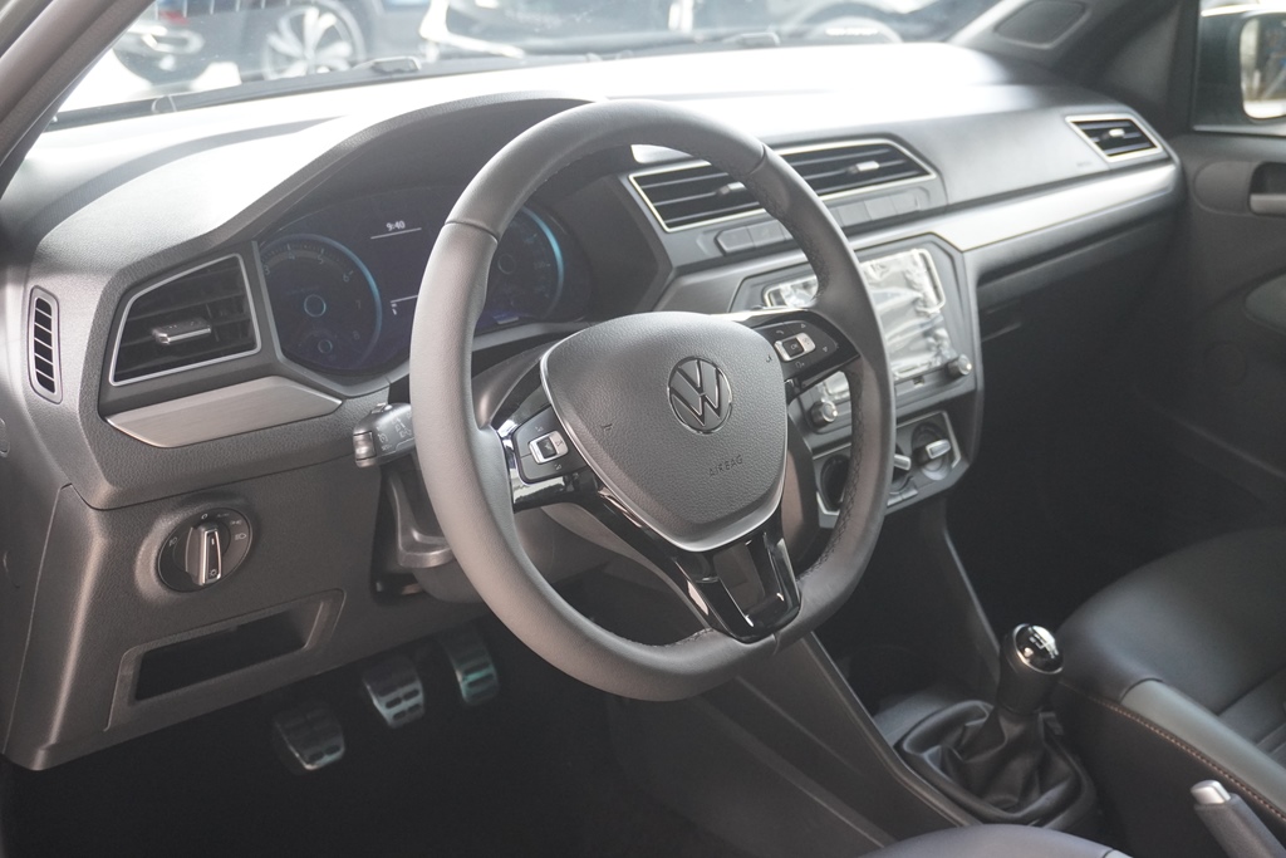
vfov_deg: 33.0
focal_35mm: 40
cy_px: 429
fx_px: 1447
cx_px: 643
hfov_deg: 47.9
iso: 2000
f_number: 4.5
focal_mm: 27
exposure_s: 1/160
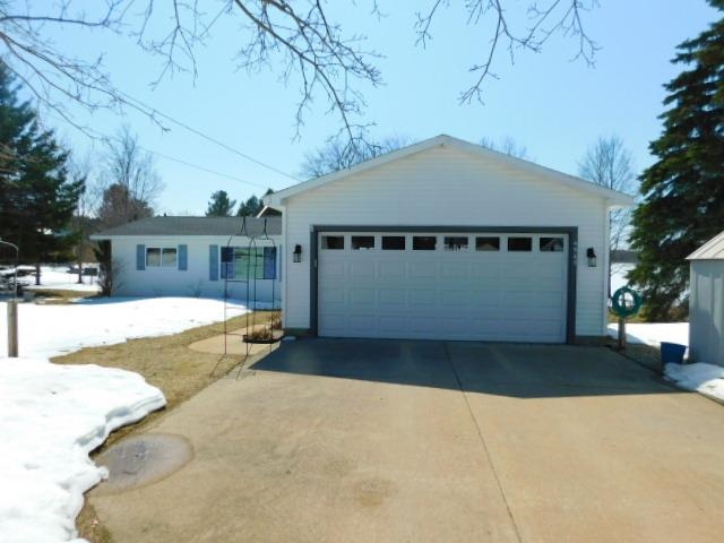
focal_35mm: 23
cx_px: 362
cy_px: 272
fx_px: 481
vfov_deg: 58.9
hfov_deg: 73.9
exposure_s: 1/800
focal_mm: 4
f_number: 6
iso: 125
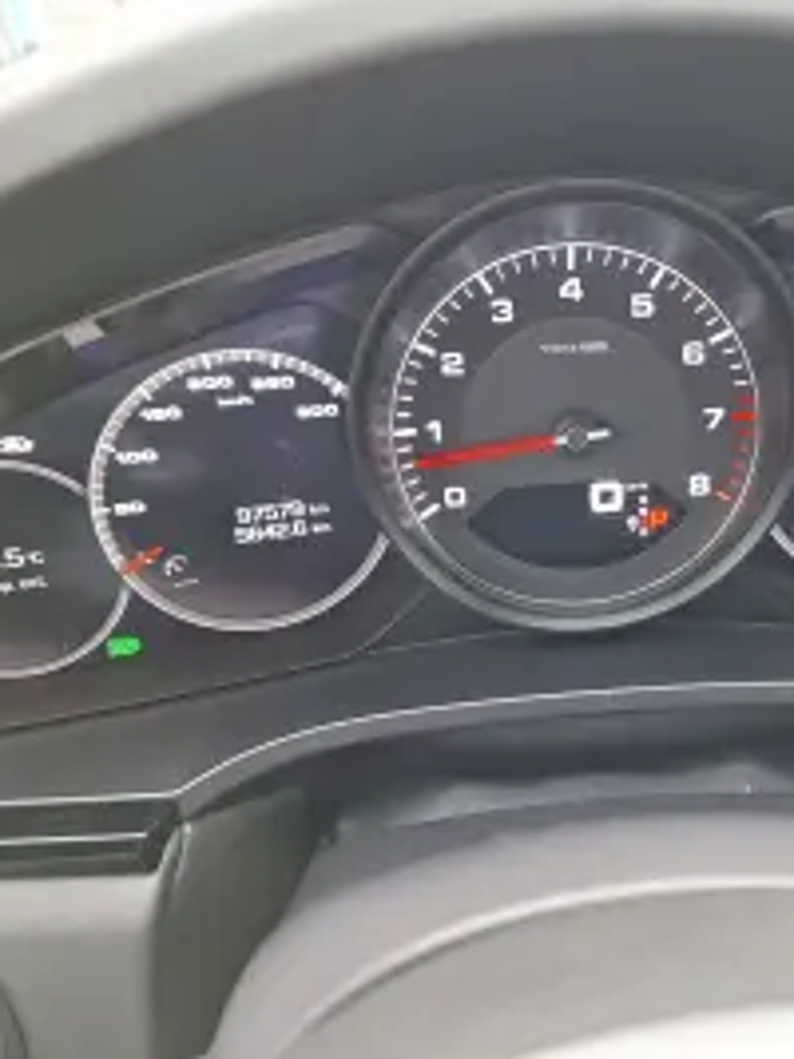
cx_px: 588
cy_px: 528
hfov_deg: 44.0
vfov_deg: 58.4
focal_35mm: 31
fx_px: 949
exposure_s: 1/50
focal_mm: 5.54
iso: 64
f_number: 1.8
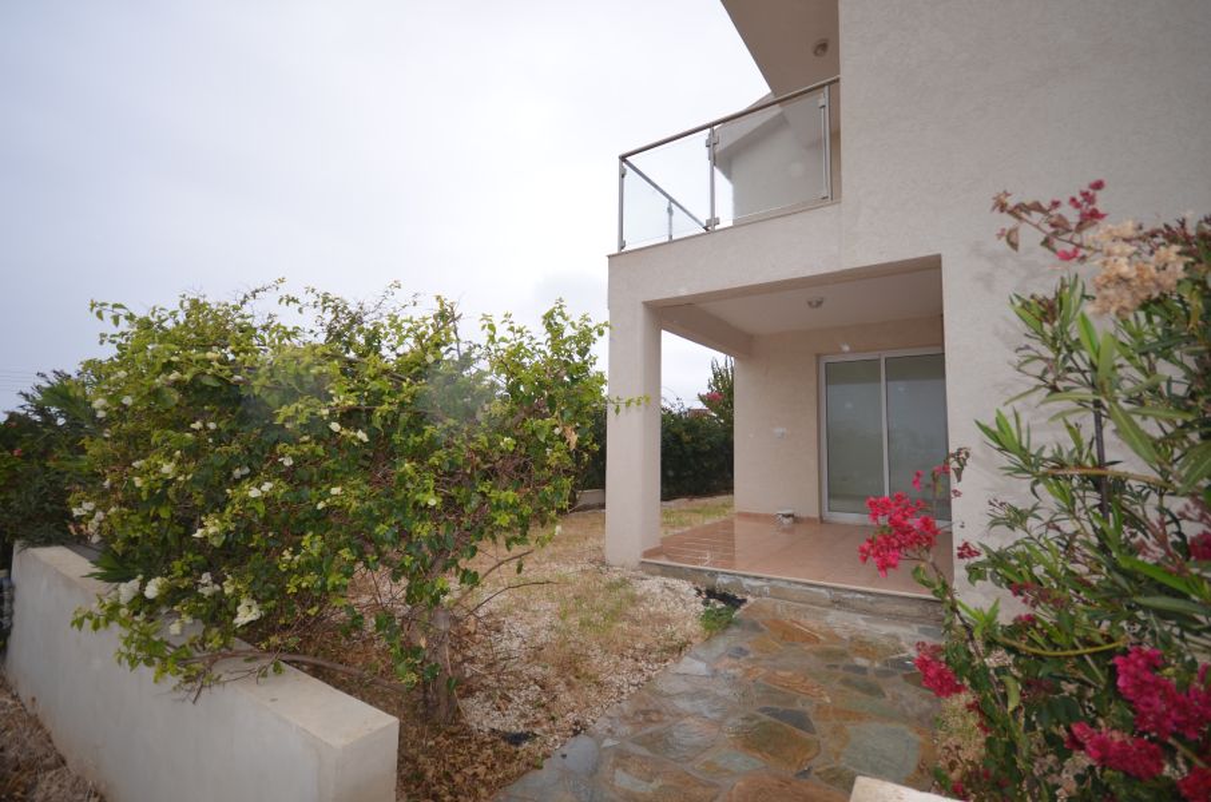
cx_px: 606
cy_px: 401
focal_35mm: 15
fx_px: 504
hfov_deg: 100.5
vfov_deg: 77.1
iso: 110
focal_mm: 10
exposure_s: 1/200
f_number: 4
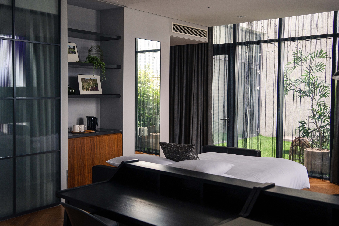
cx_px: 168
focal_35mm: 40
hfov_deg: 48.5
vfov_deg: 33.4
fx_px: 377
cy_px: 105
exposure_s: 1/80
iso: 800
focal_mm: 35
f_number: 4
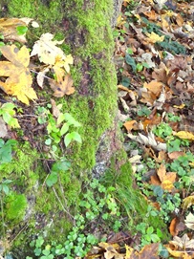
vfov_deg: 15.6
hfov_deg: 12.3
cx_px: 235
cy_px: -113
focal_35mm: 118
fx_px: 882
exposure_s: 1/30
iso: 180
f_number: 3.2
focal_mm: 7.1
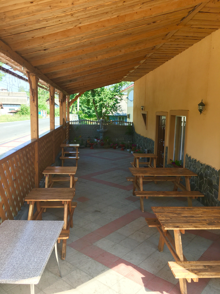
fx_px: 246
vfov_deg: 61.7
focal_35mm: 29
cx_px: 110
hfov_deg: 48.2
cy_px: 147
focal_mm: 4.15
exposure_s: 1/144
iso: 25
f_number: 2.2
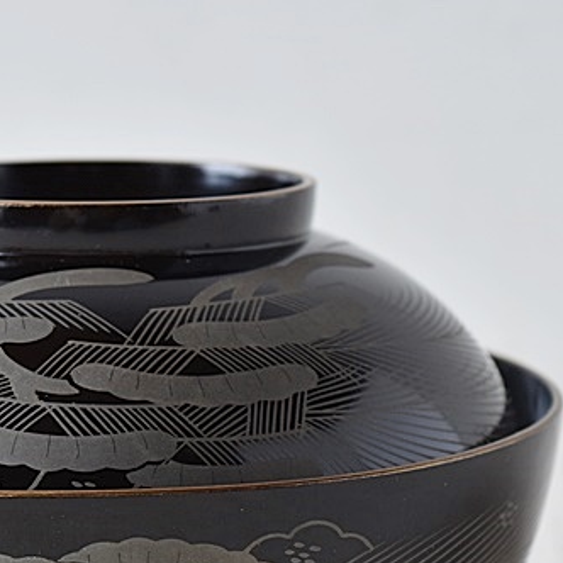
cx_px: 81
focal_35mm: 190
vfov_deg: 9.2
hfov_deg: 9.2
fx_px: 3499
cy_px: 480
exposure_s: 1/3
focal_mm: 55
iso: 200
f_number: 5.6
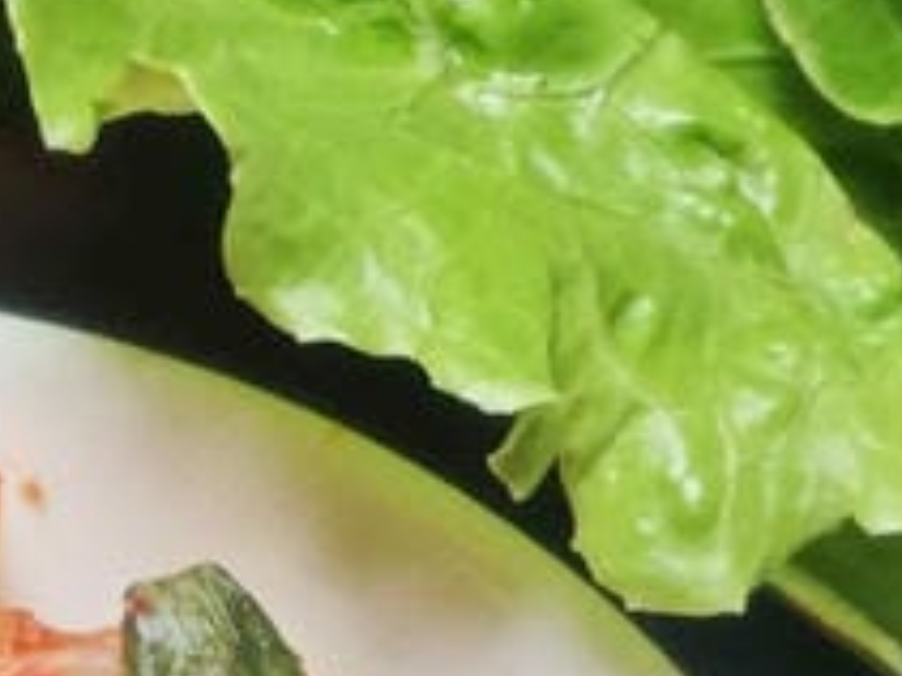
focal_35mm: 131
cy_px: 1416
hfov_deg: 14.3
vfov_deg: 10.3
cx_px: -342
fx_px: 3412
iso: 64
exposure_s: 1/120
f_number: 1.8
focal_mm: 2.03
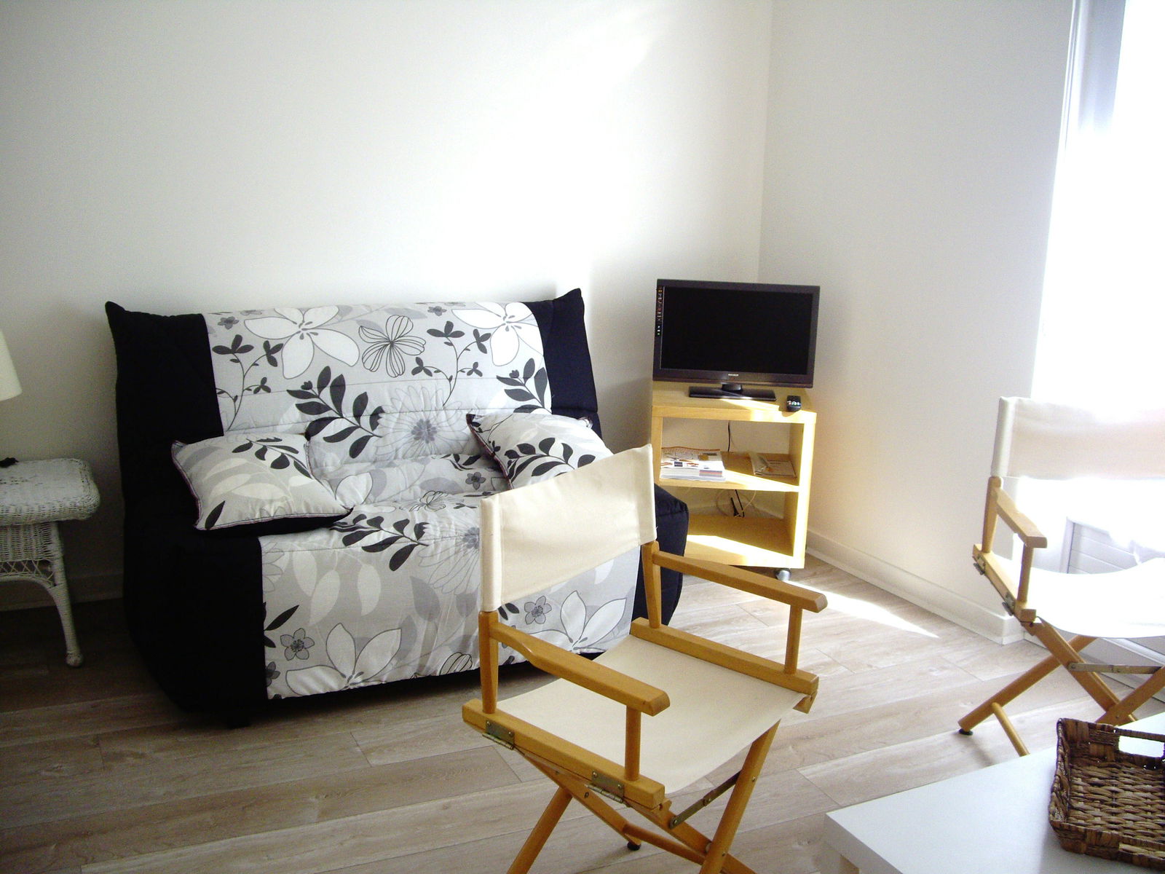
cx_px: 582
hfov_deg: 49.0
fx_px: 1279
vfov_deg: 37.7
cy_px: 437
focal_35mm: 38
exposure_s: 1/50
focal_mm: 7.9
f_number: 2.8
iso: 200
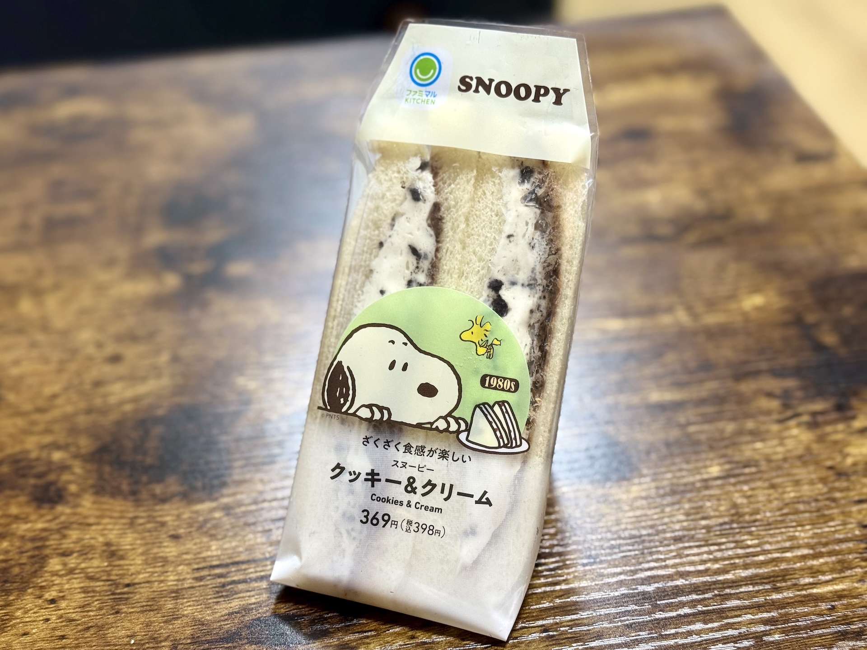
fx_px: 1202
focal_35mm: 48
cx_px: 434
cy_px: 325
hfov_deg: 39.7
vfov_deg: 30.3
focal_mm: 6.76
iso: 80
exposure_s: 1/50
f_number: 1.78
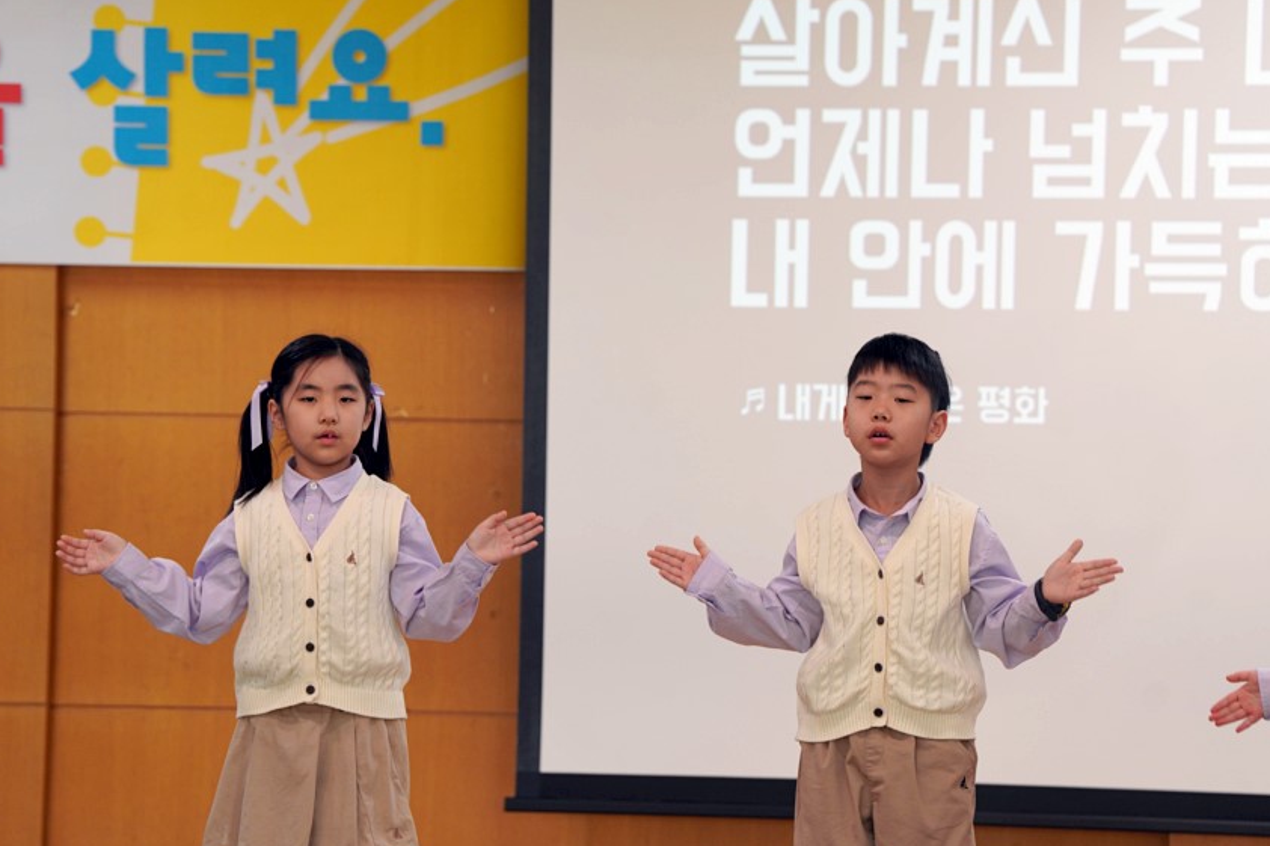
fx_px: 6031
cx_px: 630
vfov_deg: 8.0
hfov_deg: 12.0
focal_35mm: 171
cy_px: 424
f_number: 4
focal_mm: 160
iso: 800
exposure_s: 1/200
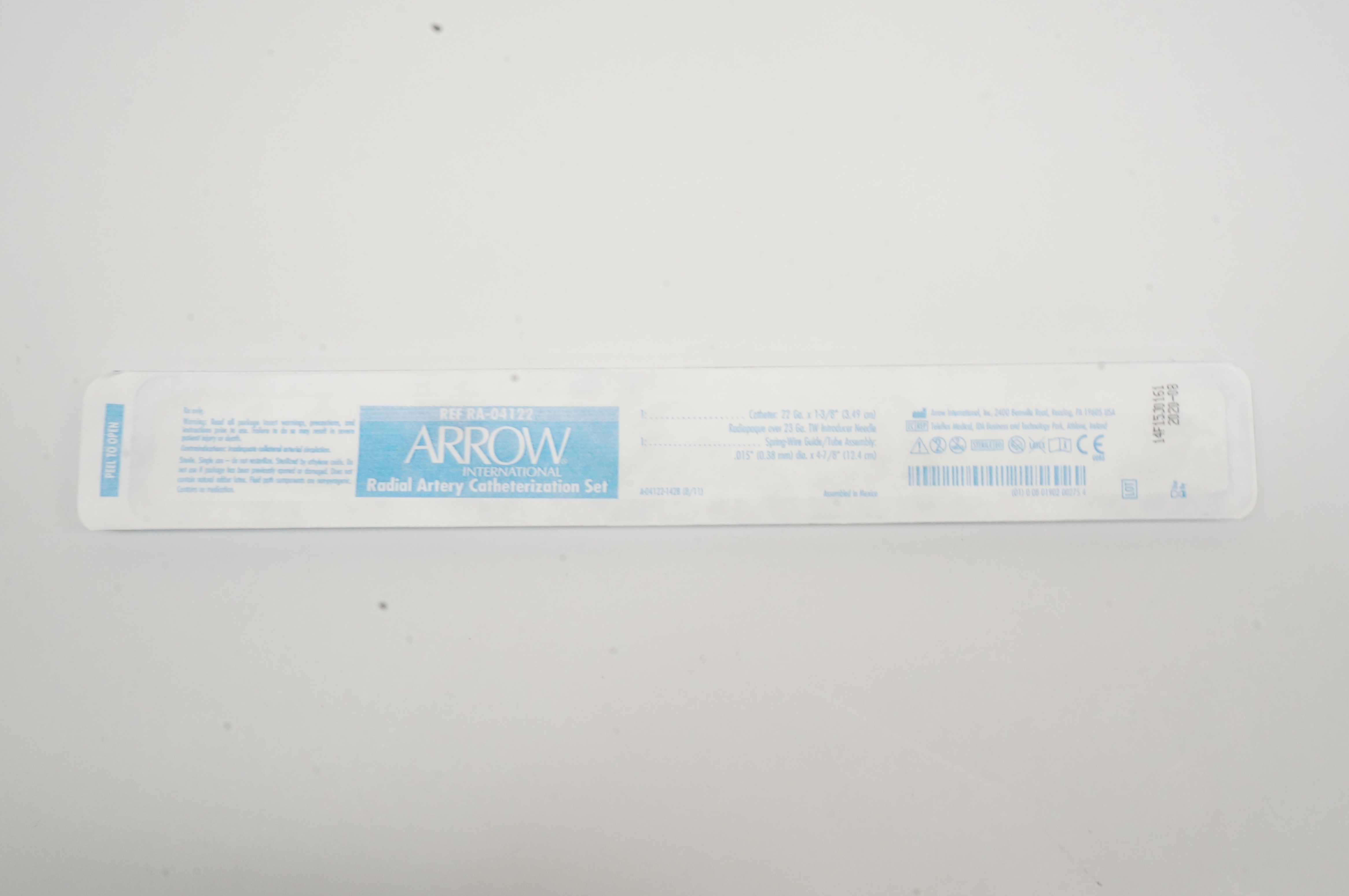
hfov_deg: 49.0
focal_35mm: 40
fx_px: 1480
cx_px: 697
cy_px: 429
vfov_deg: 33.7
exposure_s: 1/6
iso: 800
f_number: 25
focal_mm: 25
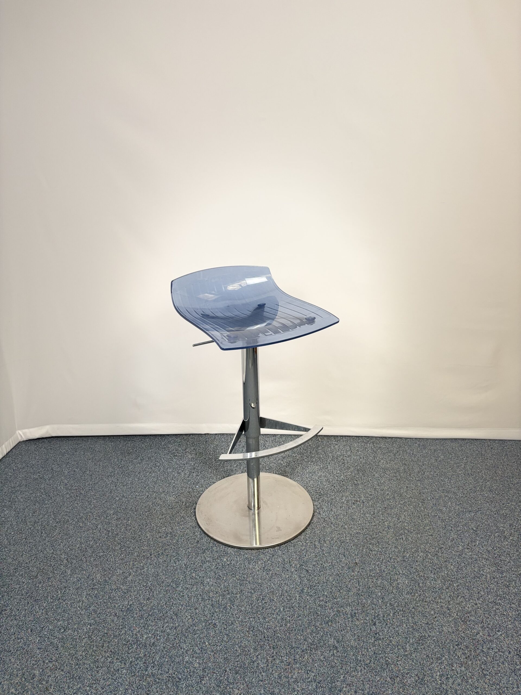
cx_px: 260
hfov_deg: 53.1
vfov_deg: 67.3
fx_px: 522
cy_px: 348
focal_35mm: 26
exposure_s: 1/121
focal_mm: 5.96
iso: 100
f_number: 1.6
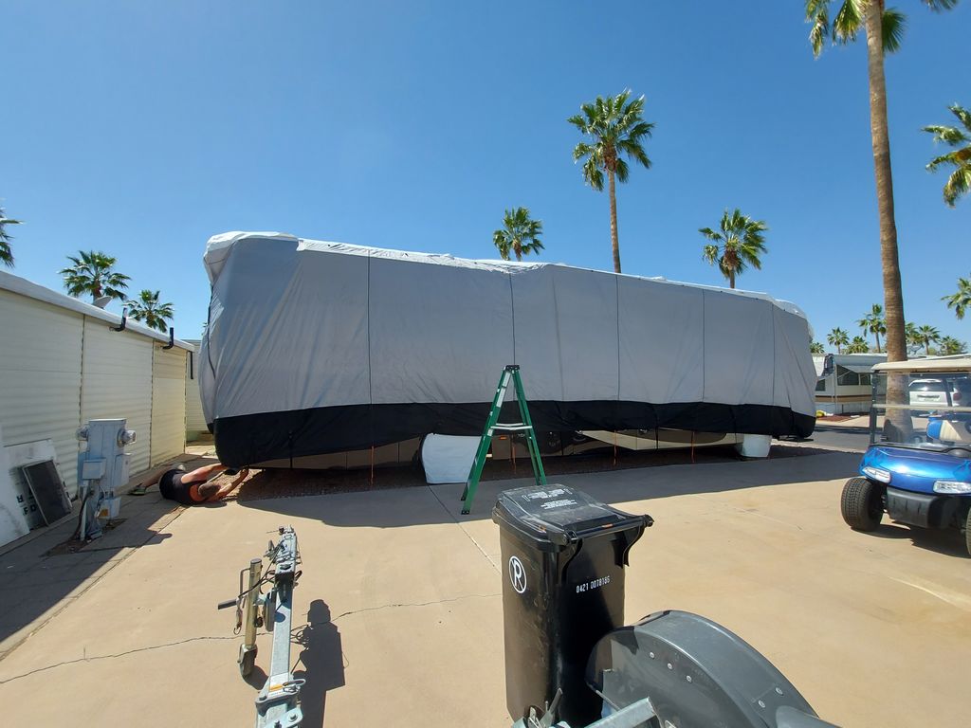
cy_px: 364
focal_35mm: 13
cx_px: 486
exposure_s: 1/1799
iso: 50
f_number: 2.2
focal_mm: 1.74
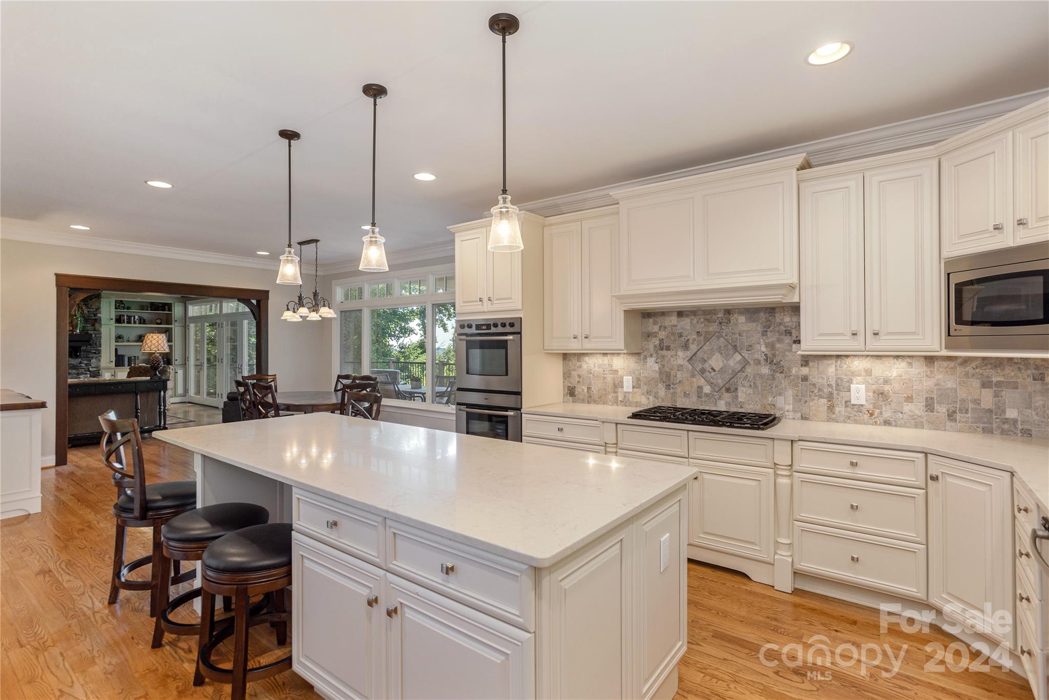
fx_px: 495
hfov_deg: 93.3
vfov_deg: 70.5
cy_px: 350
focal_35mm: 17
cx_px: 524
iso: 320
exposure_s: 1/30
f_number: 7.1
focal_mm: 17
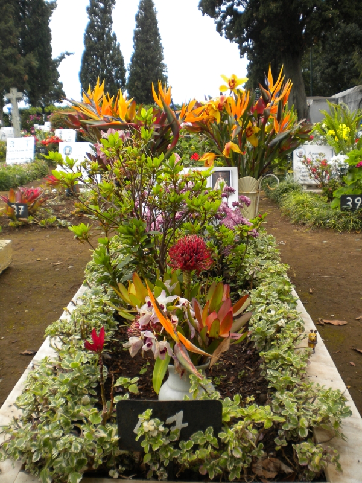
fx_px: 488
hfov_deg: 40.7
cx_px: 181
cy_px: 242
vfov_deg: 52.6
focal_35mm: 35
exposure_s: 1/145
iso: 80
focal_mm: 6.3
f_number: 4.6
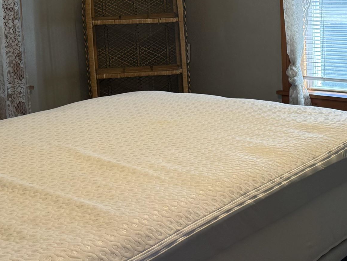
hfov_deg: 29.9
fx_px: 642
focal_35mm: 64
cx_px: 249
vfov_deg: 22.4
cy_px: 27
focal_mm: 6.76
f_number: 1.78
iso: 200
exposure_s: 1/124
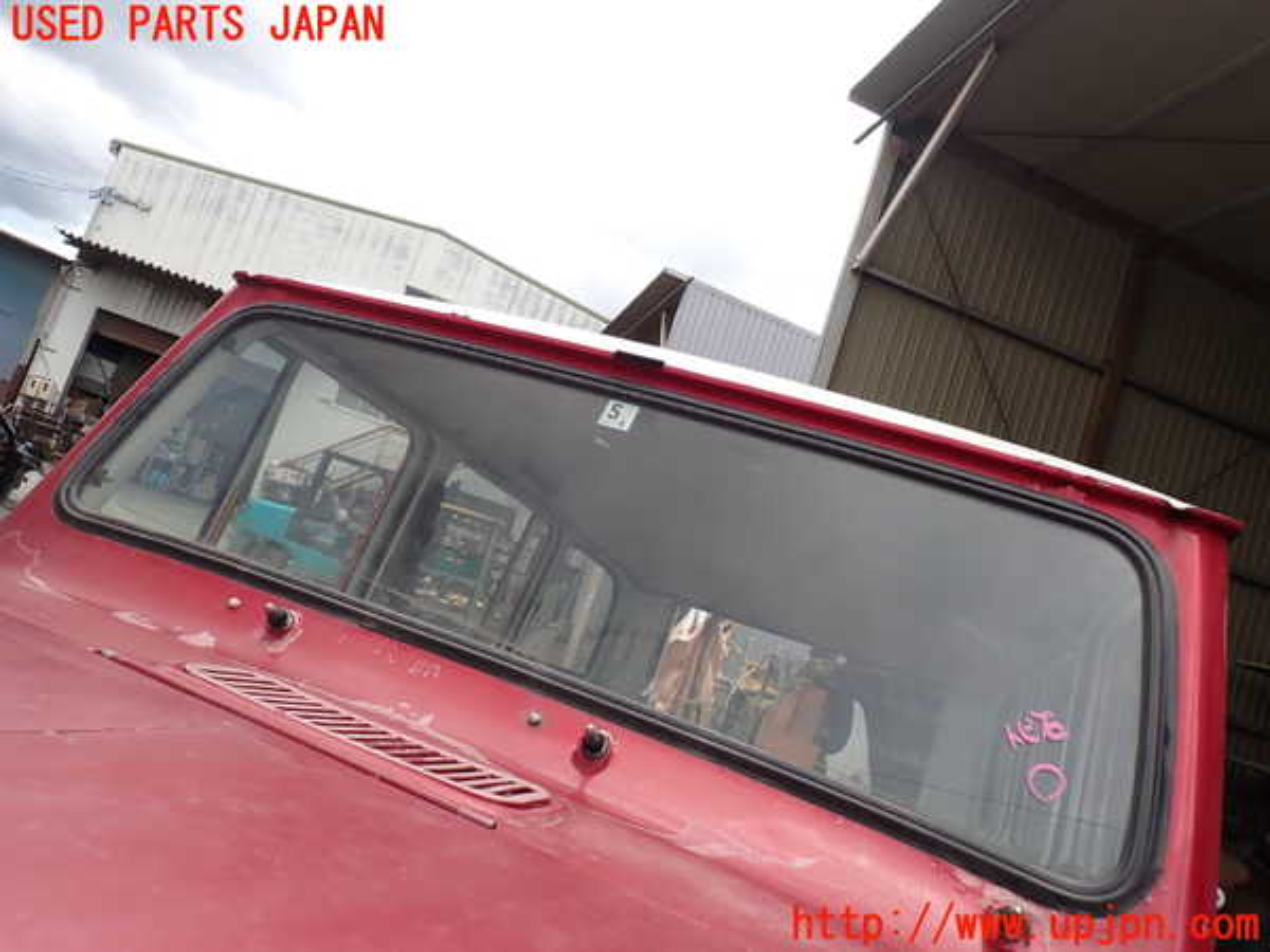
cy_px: 476
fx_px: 917
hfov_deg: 69.4
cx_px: 635
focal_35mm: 25
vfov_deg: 54.9
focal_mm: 4.5
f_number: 2.8
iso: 100
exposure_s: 1/640
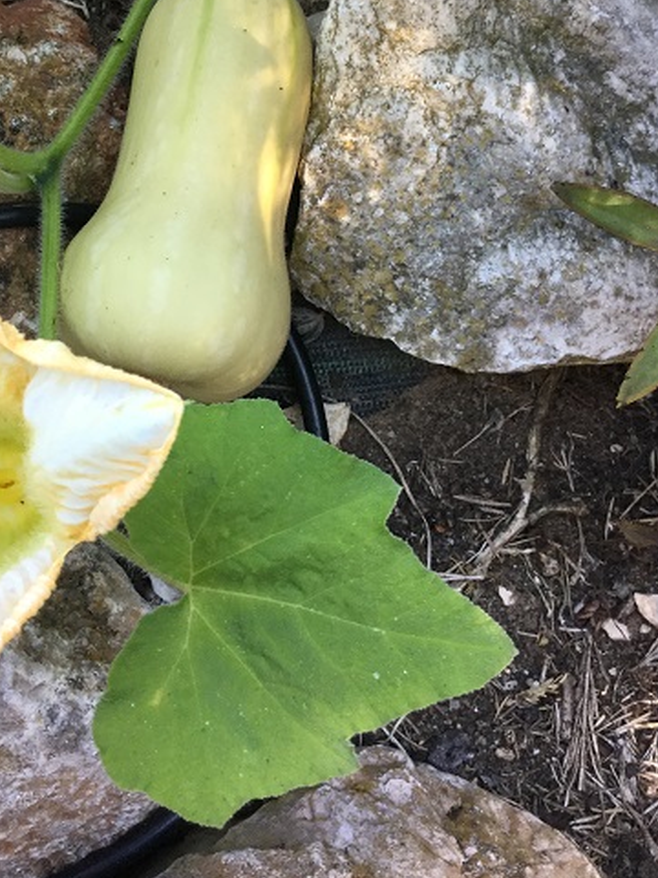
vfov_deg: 43.1
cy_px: 274
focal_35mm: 43
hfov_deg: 33.5
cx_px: 265
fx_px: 1090
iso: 40
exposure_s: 1/33
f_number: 2.4
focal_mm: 3.3
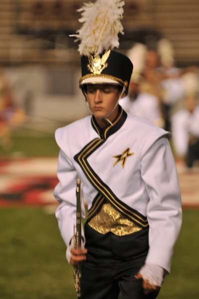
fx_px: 2492
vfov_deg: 6.9
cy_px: 150
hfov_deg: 4.6
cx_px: 100
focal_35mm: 300
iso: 200
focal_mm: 200
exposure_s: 1/100
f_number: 2.8
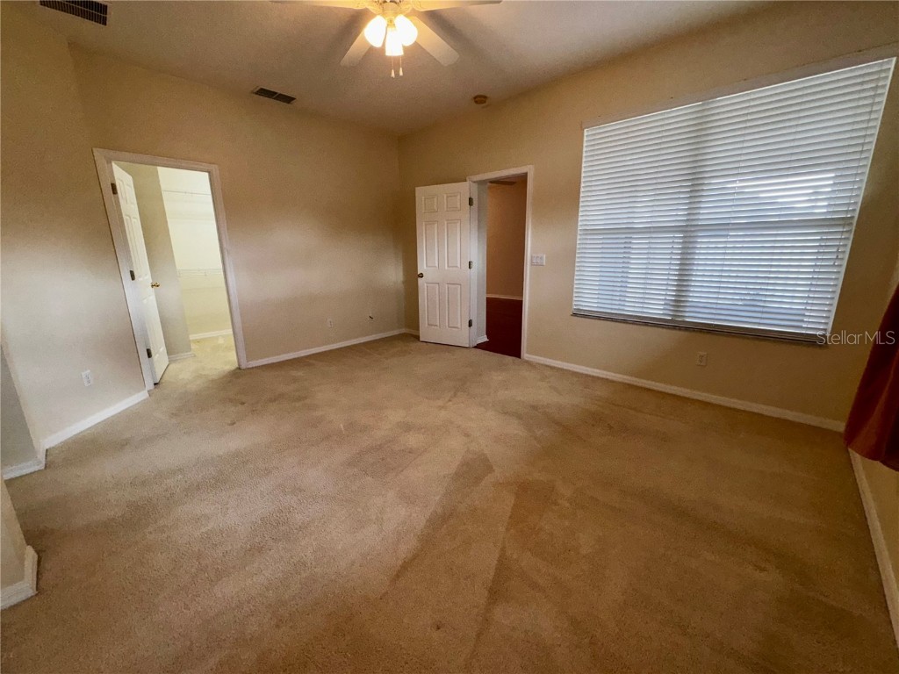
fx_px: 364
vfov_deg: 85.7
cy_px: 337
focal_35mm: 14
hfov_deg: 102.1
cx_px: 450
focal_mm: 2.22
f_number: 2.2
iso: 80
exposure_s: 1/60
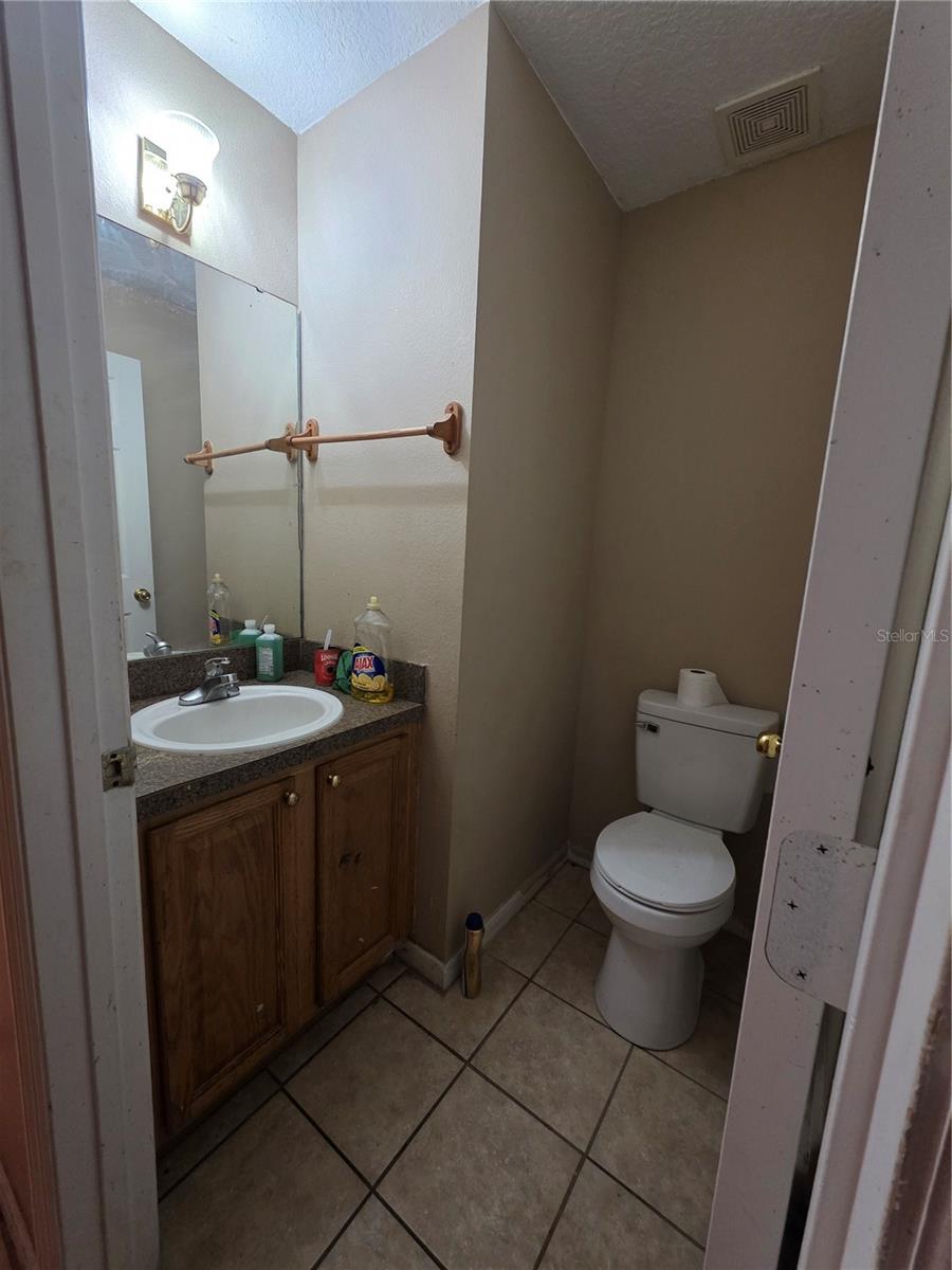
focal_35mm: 13
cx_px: 476
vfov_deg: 106.2
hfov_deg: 89.9
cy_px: 635
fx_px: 477
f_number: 1.9
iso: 500
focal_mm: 2.2
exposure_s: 1/60
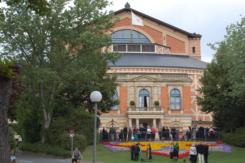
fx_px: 626
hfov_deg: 22.1
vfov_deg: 14.8
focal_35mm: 92
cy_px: 79
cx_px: 139
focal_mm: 52
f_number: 7.1
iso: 200
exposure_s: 1/200
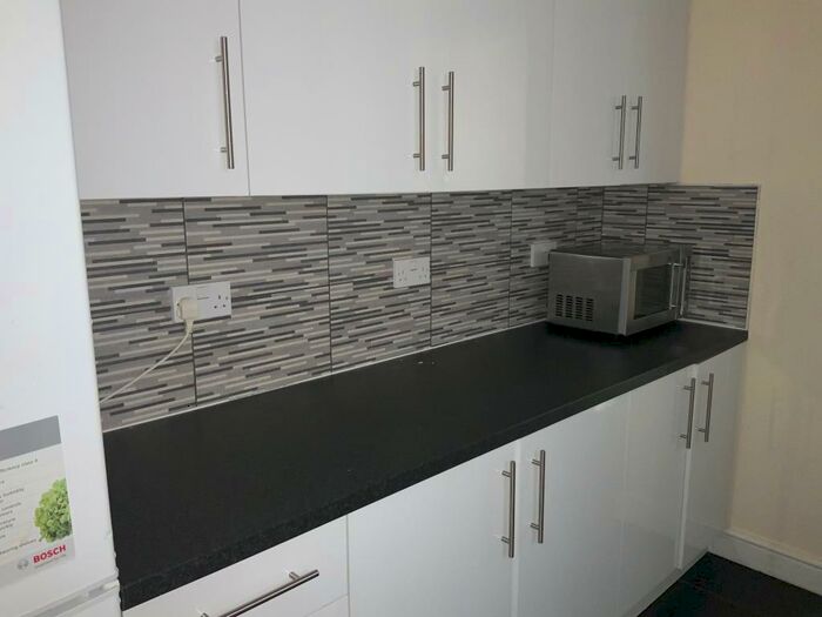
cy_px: 308
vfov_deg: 48.2
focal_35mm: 29
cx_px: 411
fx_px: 689
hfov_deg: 61.7
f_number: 1.8
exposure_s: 1/40
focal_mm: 3
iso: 80
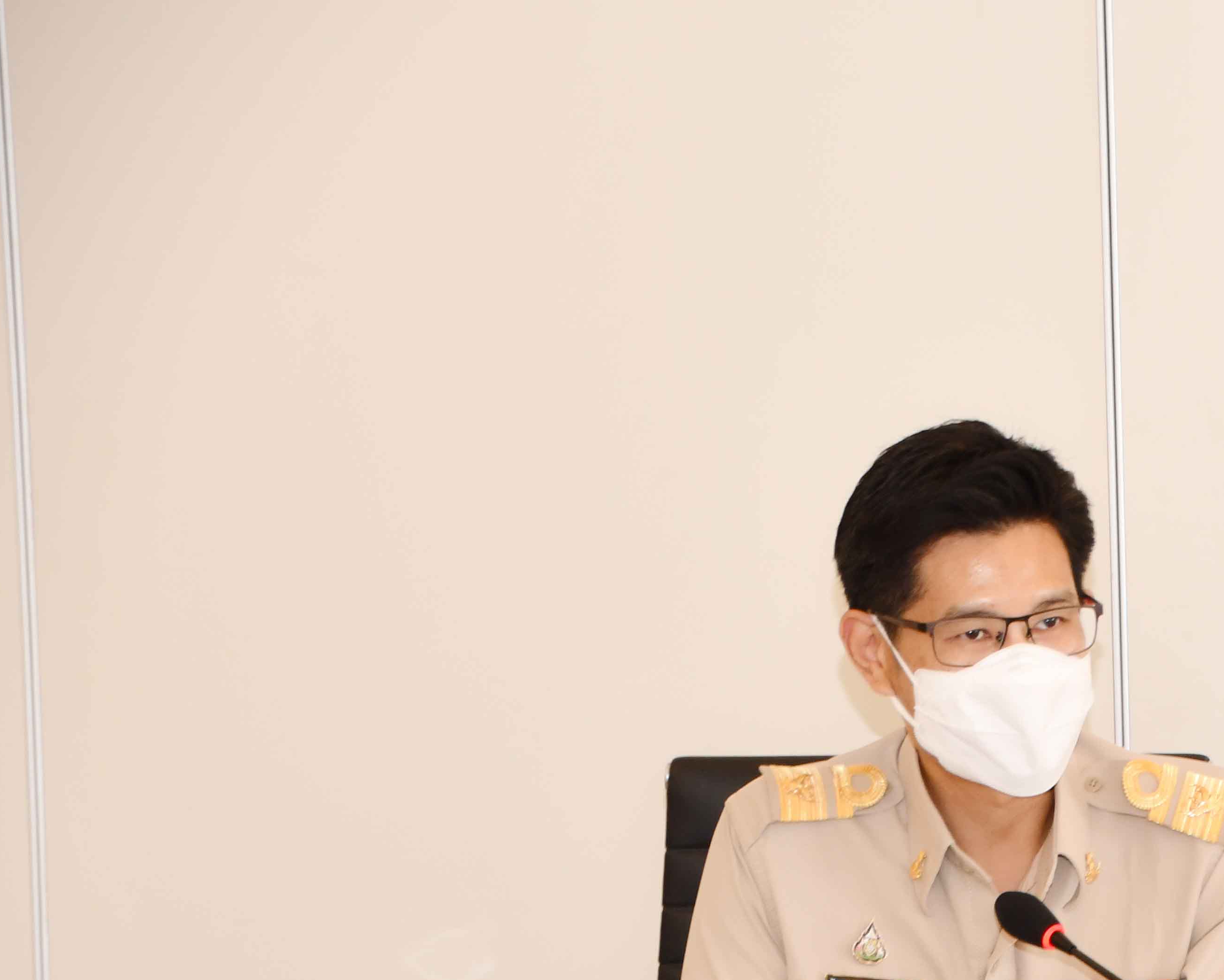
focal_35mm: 269
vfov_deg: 5.8
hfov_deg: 7.2
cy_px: 702
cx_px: 1249
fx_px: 9745
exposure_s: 1/60
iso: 720
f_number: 5.6
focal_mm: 90
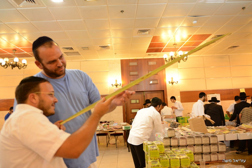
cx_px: 126
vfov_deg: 46.5
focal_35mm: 28
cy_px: 84
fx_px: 196
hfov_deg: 65.4
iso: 2500
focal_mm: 28
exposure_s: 1/160
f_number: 2.8
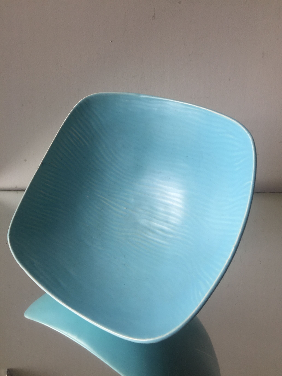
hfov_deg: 48.2
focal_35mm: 29
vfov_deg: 61.7
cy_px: 188
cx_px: 141
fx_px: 315
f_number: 2.2
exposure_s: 1/50
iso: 32
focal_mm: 4.15
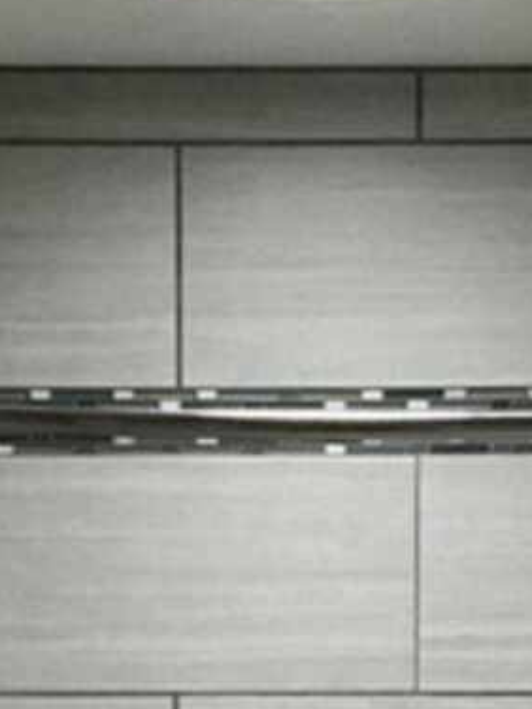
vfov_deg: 15.0
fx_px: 2602
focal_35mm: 127
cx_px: 238
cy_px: 826
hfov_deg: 11.7
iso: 400
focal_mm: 3
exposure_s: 1/30
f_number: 1.8
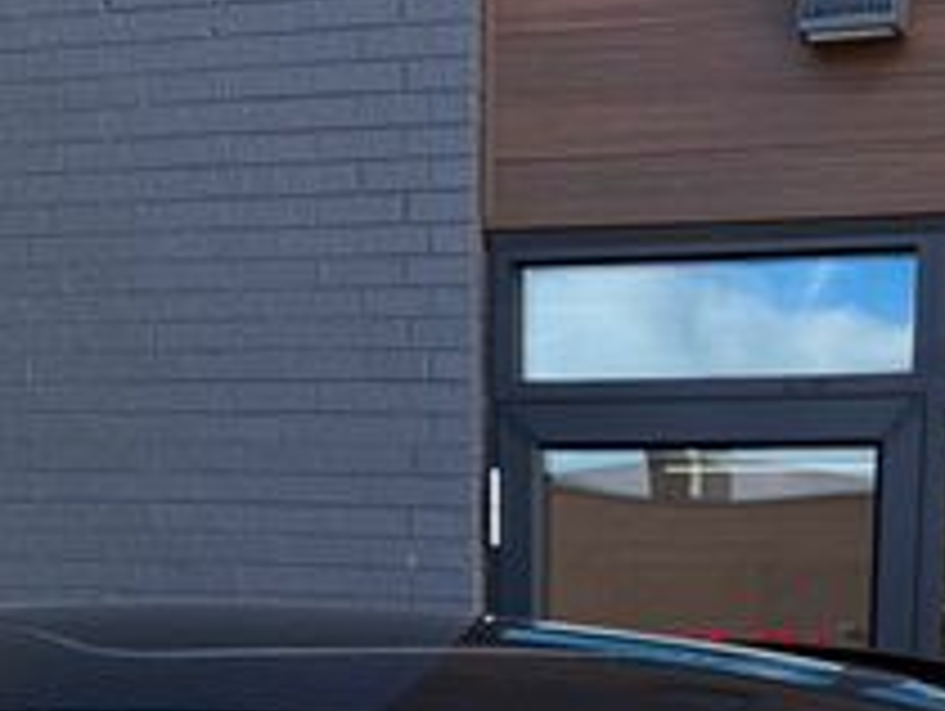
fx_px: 1995
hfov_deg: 26.3
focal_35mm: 73
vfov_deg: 18.3
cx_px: 711
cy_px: 1008
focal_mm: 6.76
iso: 100
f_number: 1.78
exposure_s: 1/1727
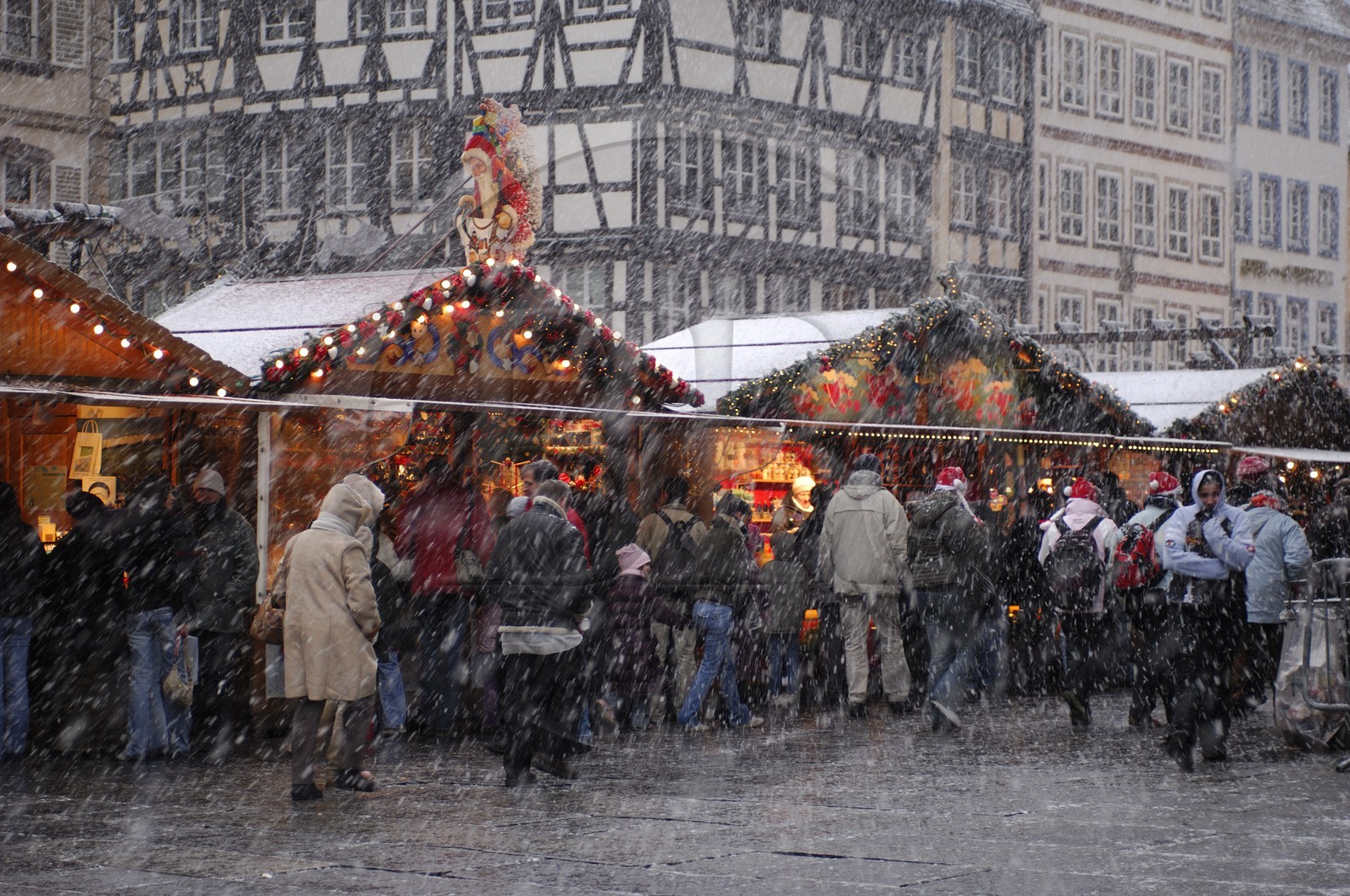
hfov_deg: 22.7
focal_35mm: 90
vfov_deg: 15.1
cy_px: 448
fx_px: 3370
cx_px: 675
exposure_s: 1/60
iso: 200
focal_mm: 60
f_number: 2.8
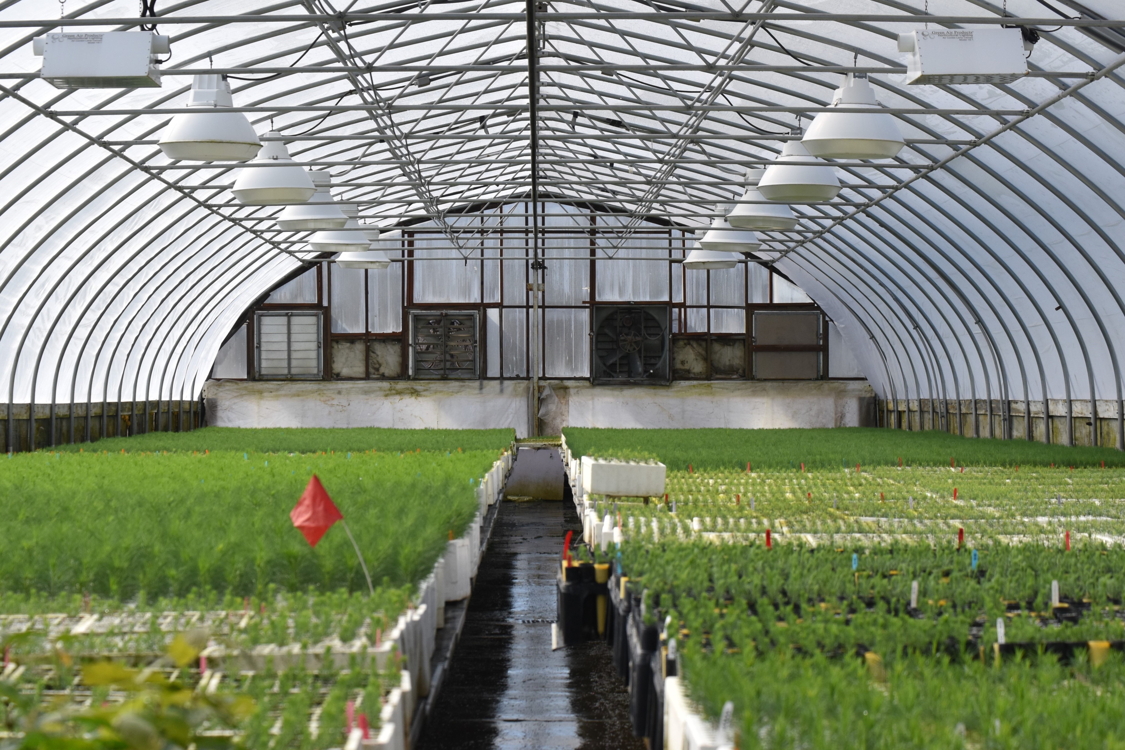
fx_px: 2830
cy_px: 400
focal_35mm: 91
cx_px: 544
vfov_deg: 15.1
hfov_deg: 22.5
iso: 400
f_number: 6.3
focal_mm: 55
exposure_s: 1/1600
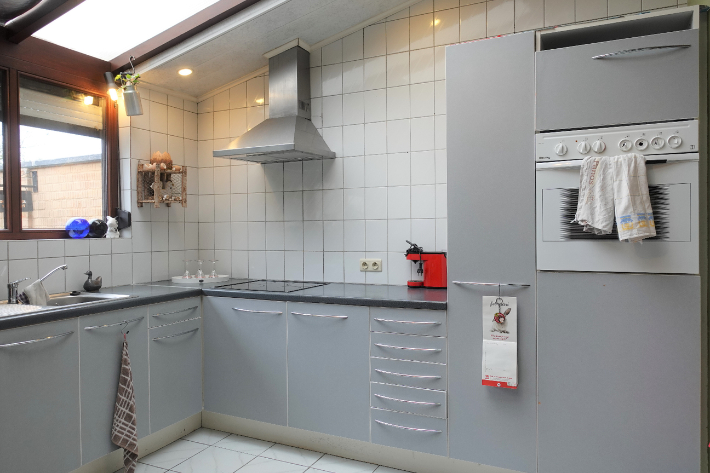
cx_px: 350
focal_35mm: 25
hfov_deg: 71.5
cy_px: 233
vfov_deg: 51.3
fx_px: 493
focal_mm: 8.8
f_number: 2.8
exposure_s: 1/60
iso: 125
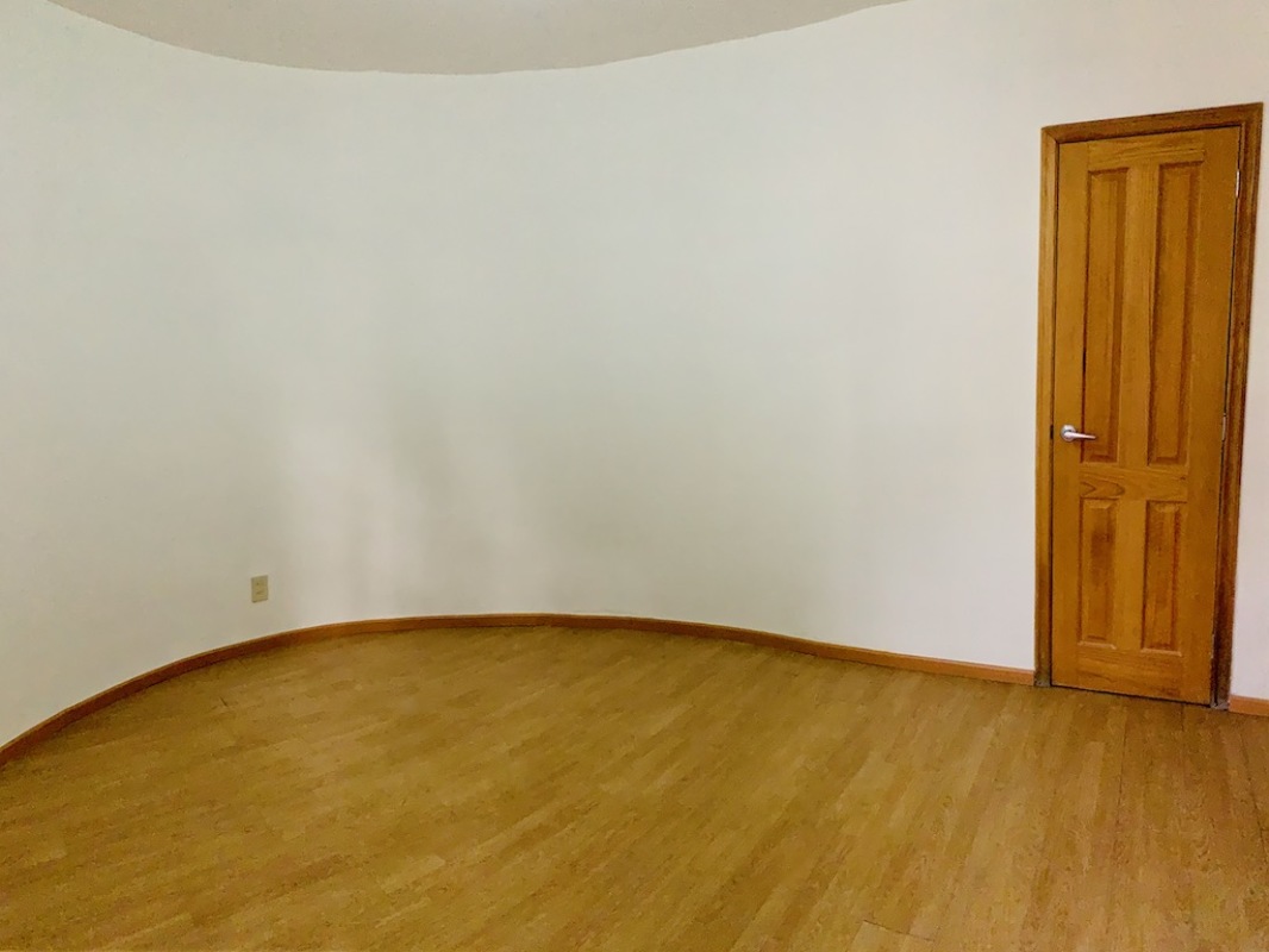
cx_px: 634
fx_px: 953
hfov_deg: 67.3
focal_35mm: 26
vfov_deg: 53.1
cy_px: 476
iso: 640
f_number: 1.8
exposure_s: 1/120
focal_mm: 4.25
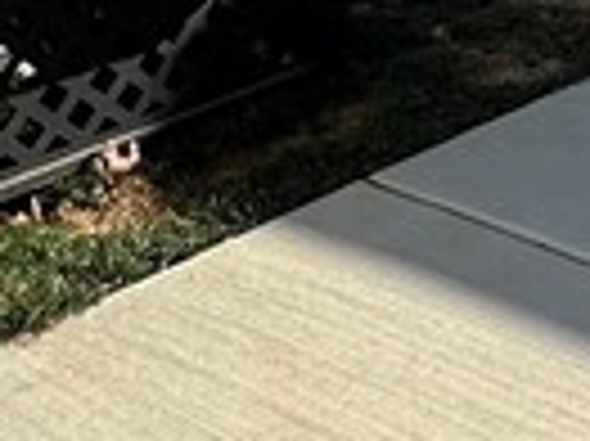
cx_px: 797
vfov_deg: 12.6
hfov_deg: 17.9
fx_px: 1737
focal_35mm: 102
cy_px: -450
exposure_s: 1/1410
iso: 32
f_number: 1.8
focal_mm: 1.57
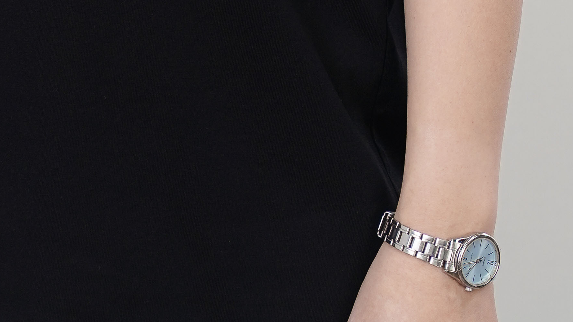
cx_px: 125
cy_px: -460
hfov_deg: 7.2
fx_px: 4573
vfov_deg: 4.0
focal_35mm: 301
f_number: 5
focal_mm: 85
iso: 400
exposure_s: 1/200
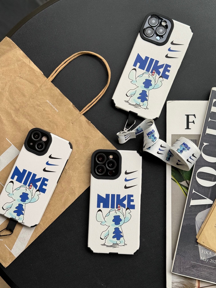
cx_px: 108
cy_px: 144
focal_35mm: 48
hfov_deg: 30.3
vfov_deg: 39.7
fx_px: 399
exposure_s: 1/832
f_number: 1.78
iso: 64
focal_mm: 6.86
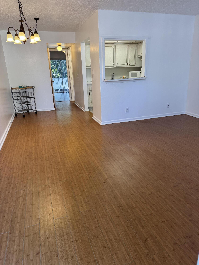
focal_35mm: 24
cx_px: 100
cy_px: 132
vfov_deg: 71.6
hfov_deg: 56.8
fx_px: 184
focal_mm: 6.76
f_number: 1.78
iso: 125
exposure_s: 1/120
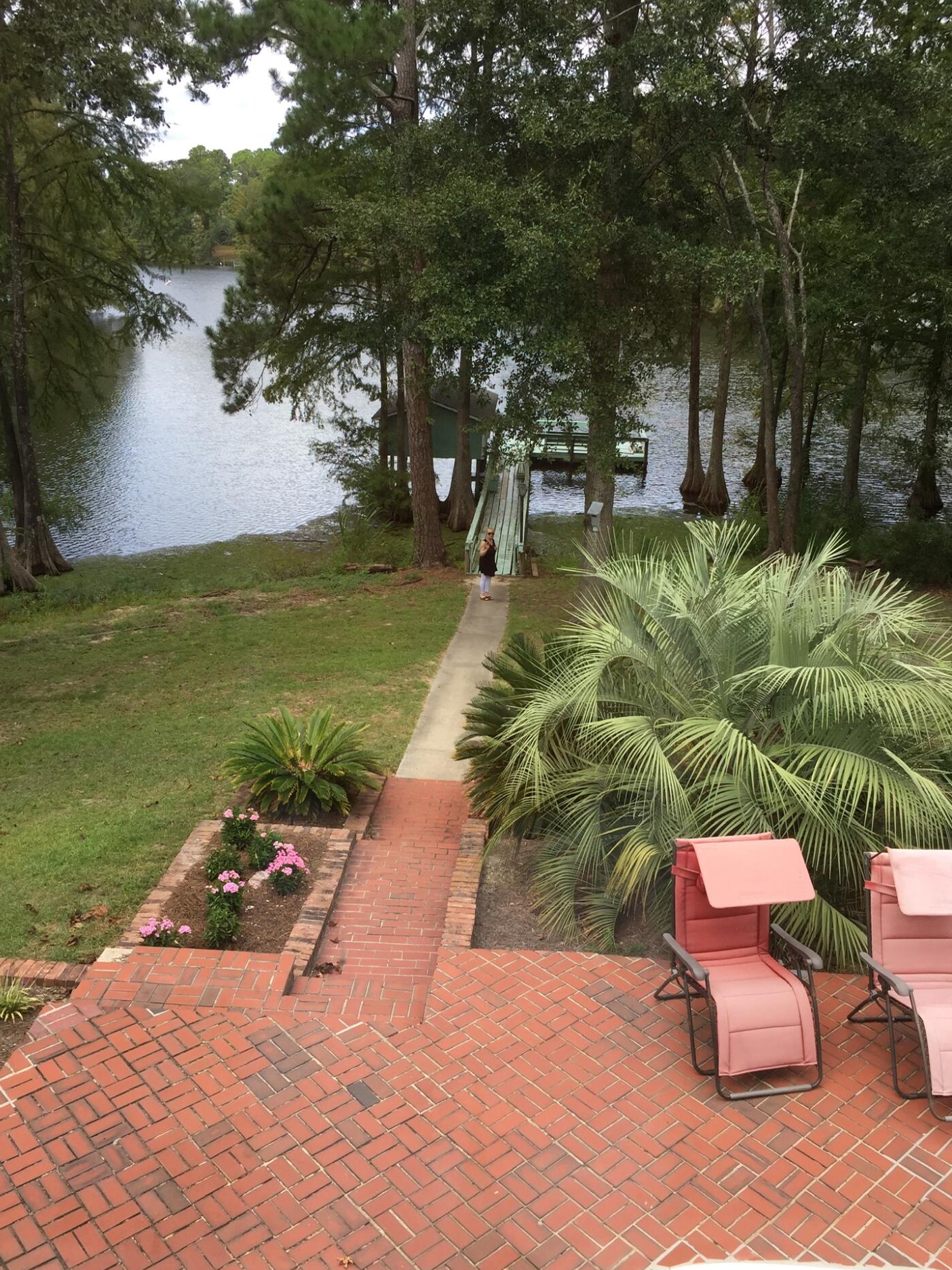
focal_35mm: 31
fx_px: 1137
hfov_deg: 45.4
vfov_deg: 58.4
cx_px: 472
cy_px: 626
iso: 32
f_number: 2.2
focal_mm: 4.15
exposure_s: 1/557
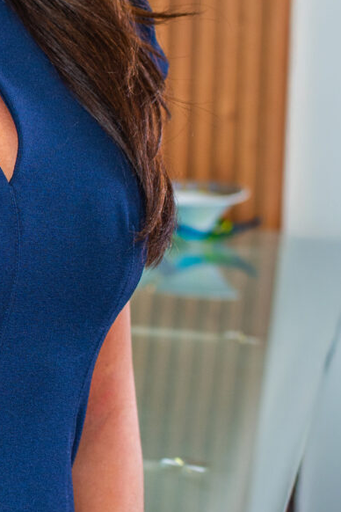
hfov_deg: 7.7
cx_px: -170
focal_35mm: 176
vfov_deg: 11.7
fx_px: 2500
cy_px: 249
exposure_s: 1/200
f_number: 4.5
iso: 500
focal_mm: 50
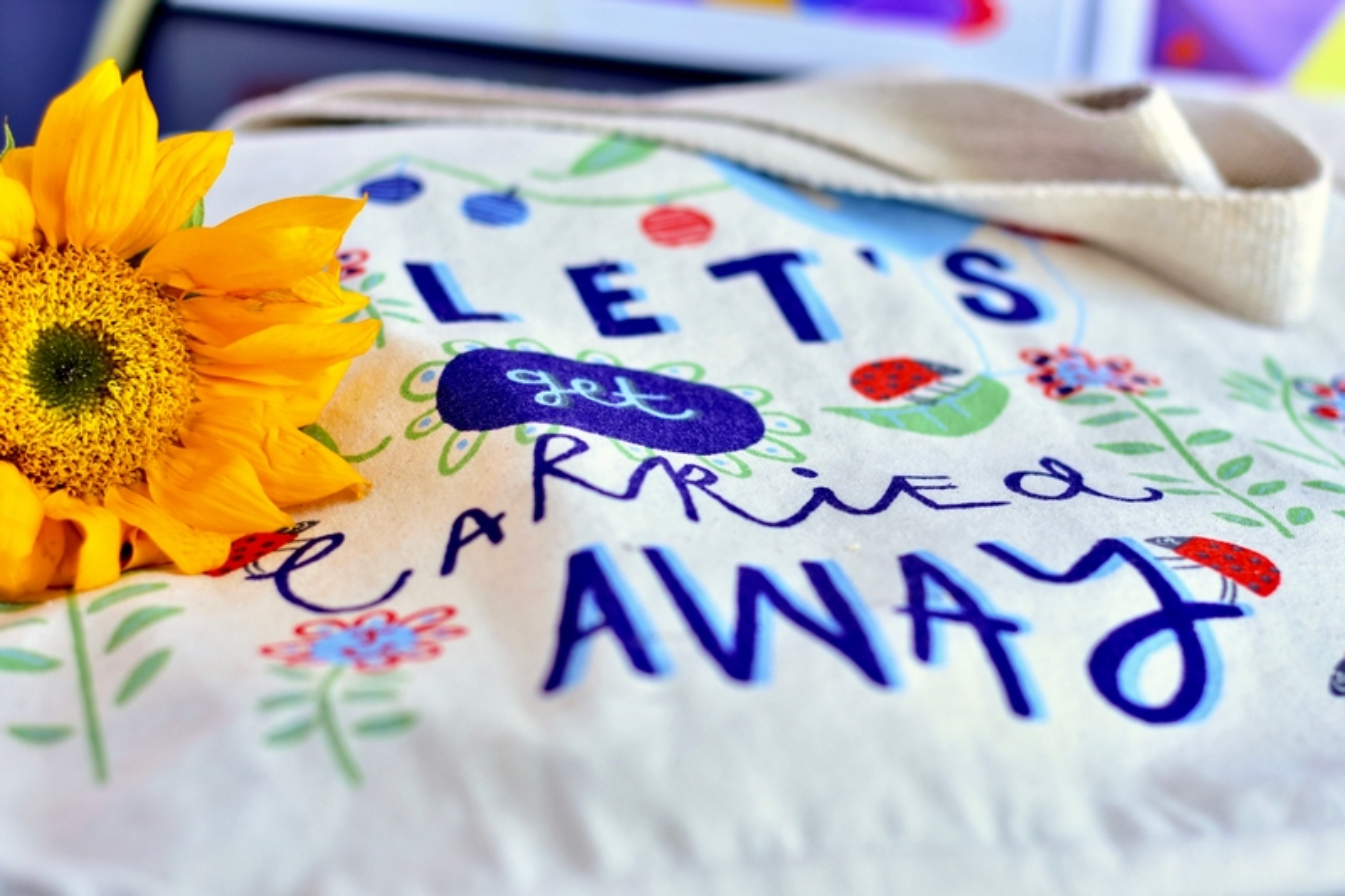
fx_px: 2801
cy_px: 448
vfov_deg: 18.2
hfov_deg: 27.0
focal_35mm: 75
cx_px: 672
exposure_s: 1/80
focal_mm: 50
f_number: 2.8
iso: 100
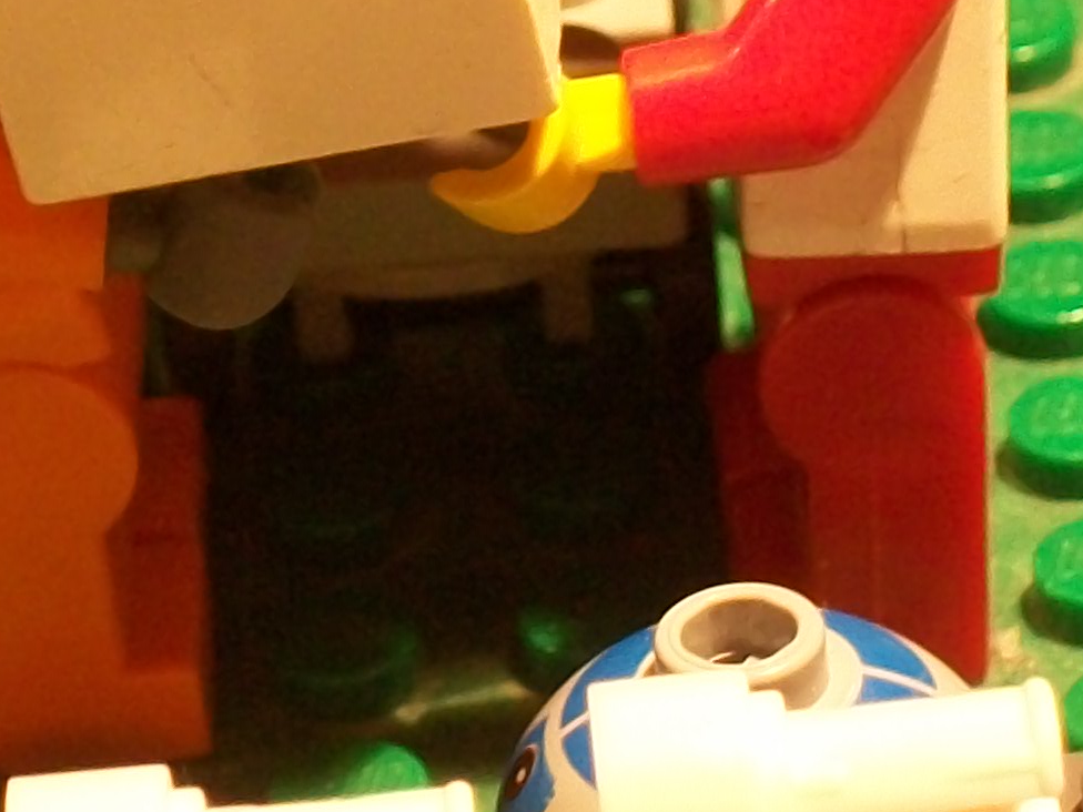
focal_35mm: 291
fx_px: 9104
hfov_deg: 6.8
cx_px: 256
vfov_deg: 5.1
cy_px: -229
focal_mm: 14.3
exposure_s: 1/8
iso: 174
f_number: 4.3
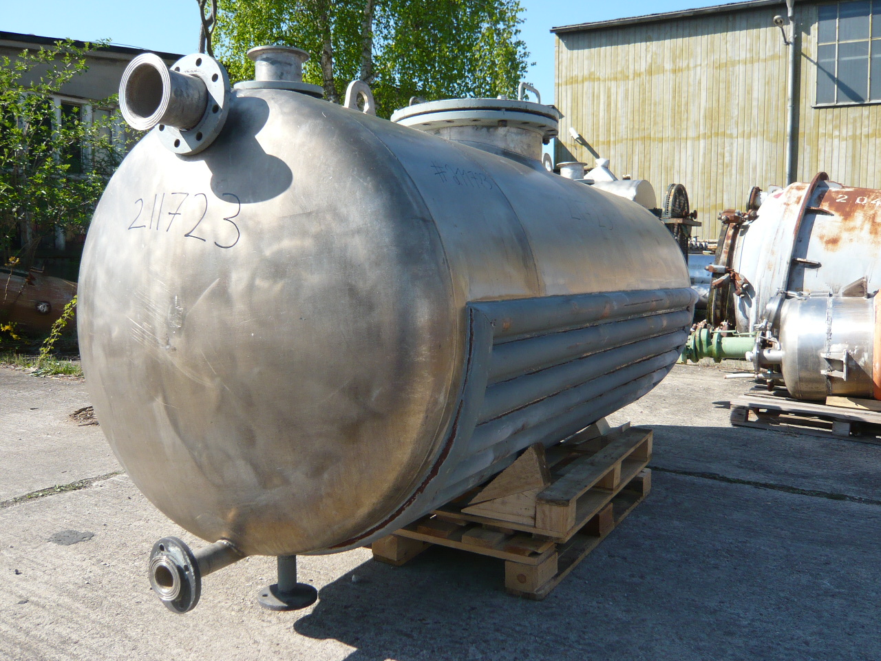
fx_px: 738
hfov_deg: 61.7
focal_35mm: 29
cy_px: 330
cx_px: 440
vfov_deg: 48.2
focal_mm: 4.6
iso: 100
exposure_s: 1/640
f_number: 2.8
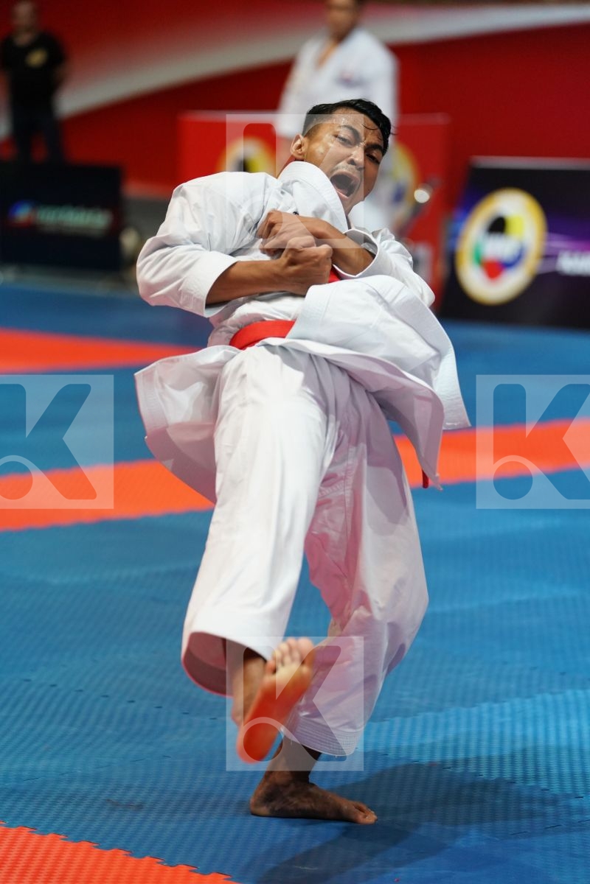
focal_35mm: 156
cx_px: 295
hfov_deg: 8.8
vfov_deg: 13.2
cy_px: 442
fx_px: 3835
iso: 3200
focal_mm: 156
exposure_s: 1/500
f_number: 2.8
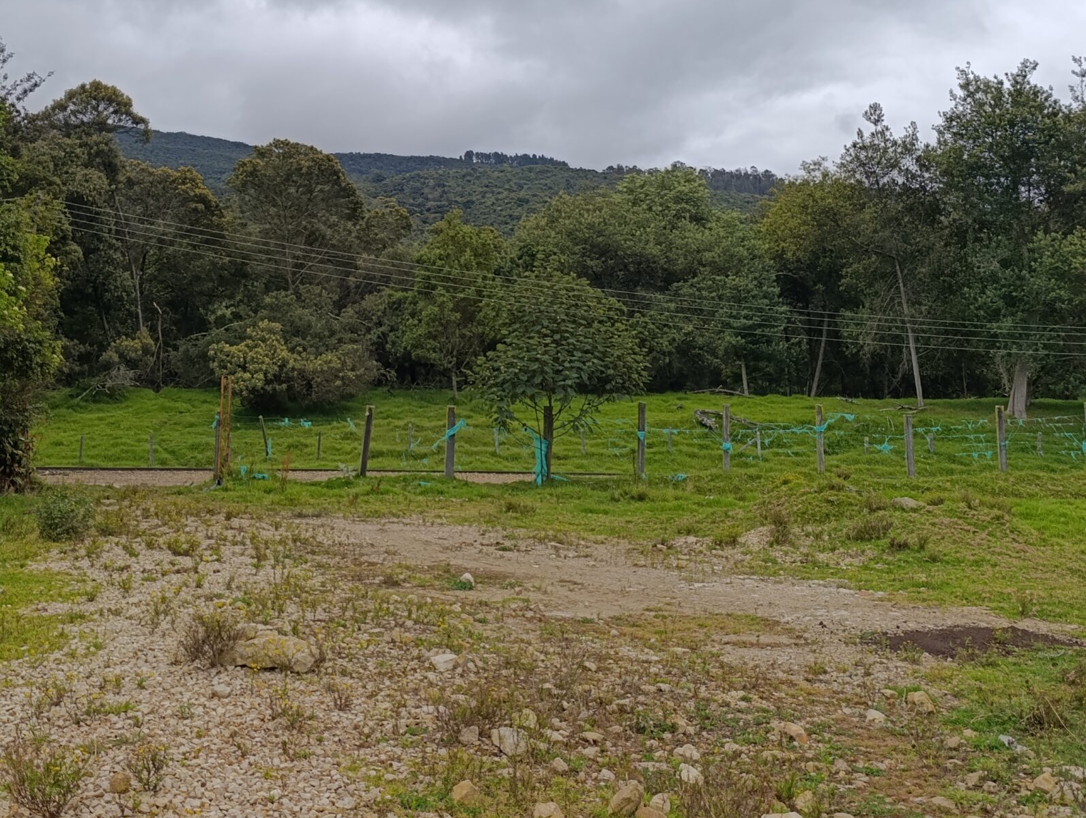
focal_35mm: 37
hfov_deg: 49.4
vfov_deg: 37.8
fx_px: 1162
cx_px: 382
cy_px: 203
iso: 50
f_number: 1.6
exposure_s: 1/495
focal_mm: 6.14
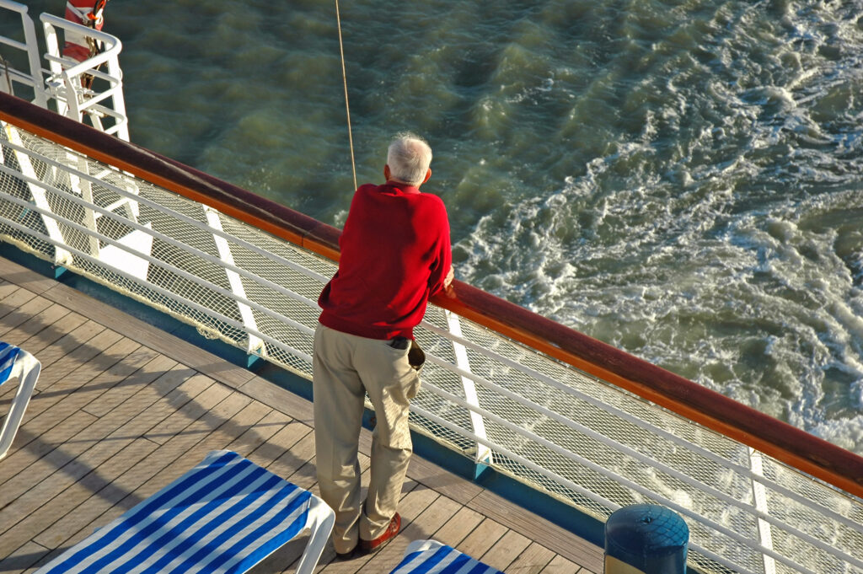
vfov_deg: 18.2
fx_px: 1796
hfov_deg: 27.0
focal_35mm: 75
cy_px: 287
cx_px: 432
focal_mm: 50
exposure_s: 1/250
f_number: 4.5
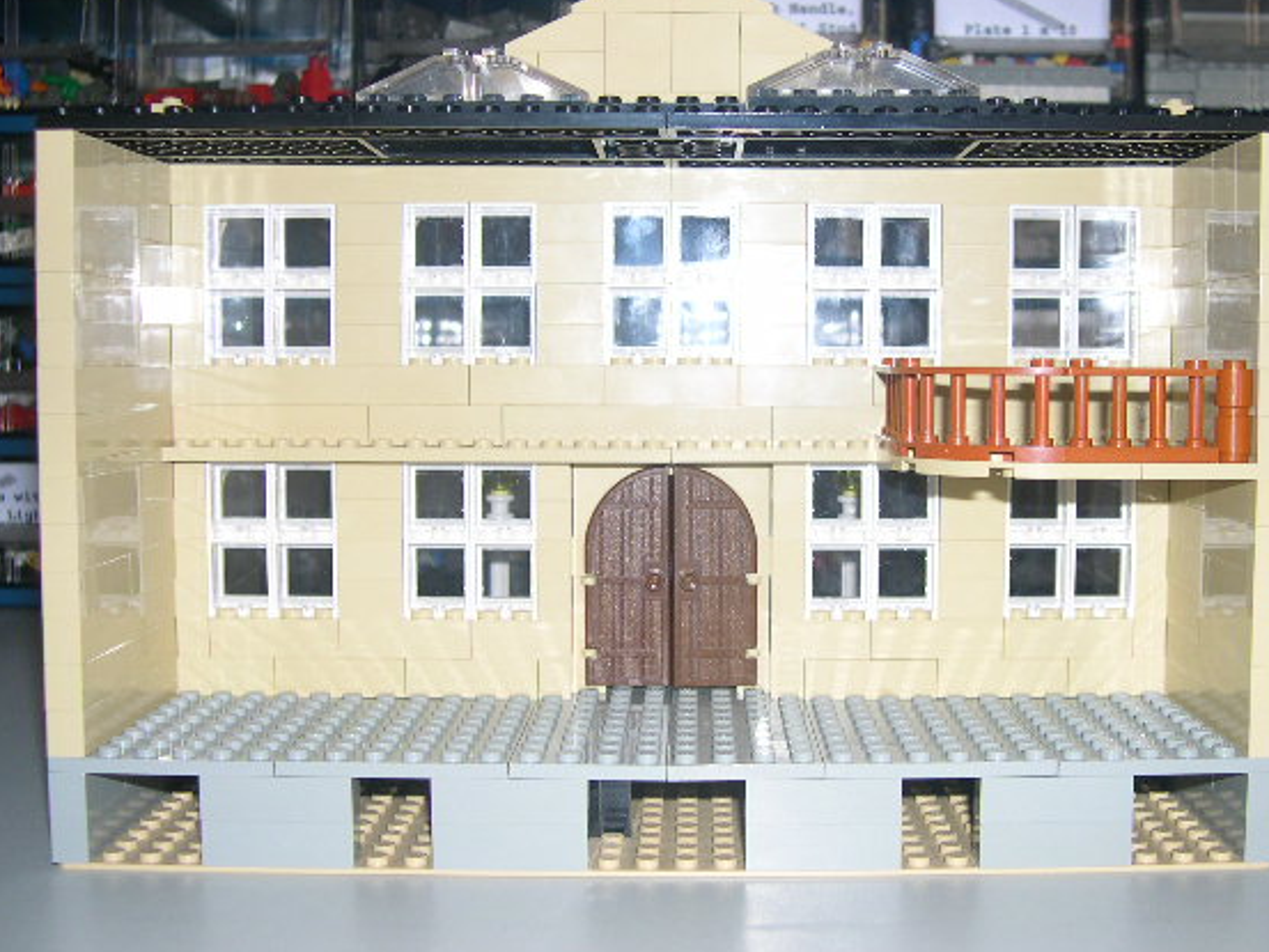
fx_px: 1613
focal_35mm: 44
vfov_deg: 32.9
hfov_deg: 42.9
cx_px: 709
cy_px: 424
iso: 100
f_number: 2.8
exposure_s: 1/60
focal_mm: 8
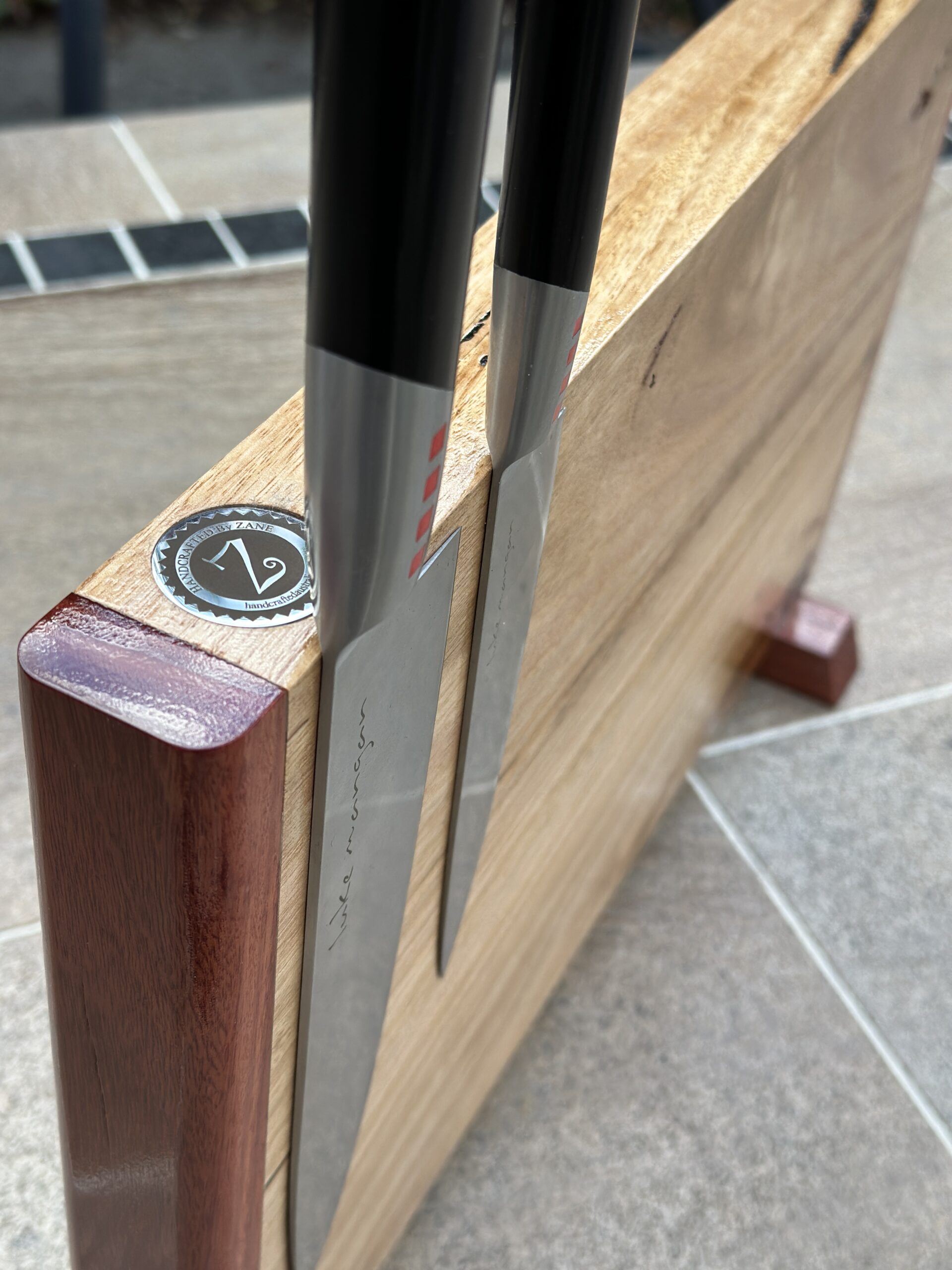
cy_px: 635
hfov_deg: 30.3
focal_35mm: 48
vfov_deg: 39.7
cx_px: 476
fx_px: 1760
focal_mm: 6.86
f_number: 1.78
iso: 80
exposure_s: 1/343
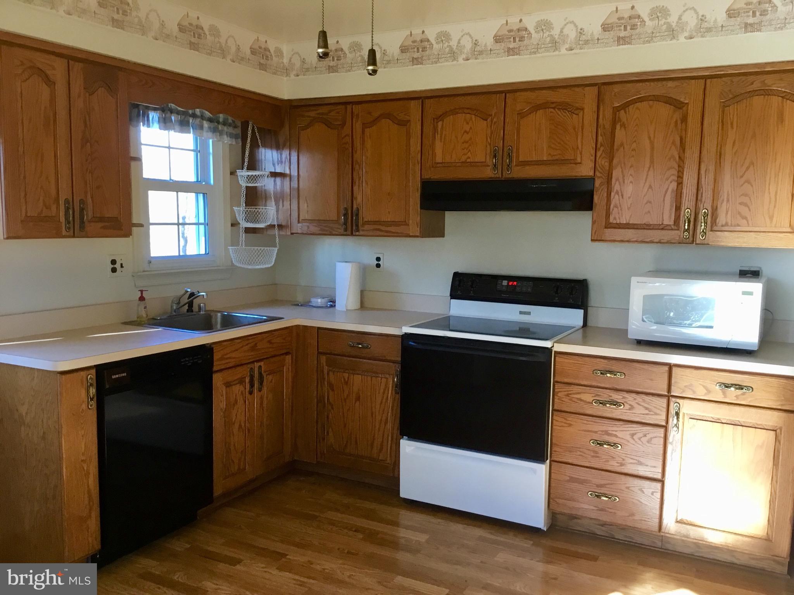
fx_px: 711
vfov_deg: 45.4
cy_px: 298
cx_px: 397
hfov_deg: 58.4
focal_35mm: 31
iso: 64
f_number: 2.4
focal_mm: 3.3
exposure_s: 1/30
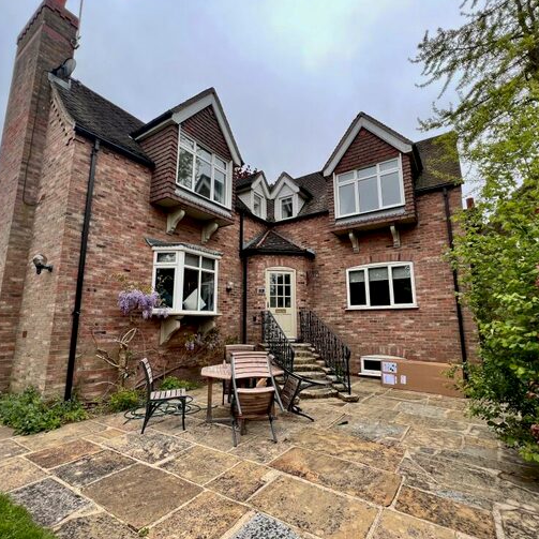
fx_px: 282
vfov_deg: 87.4
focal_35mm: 16
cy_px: 272
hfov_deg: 87.4
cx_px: 264
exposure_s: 1/289
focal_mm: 1.57
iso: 32
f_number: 1.8
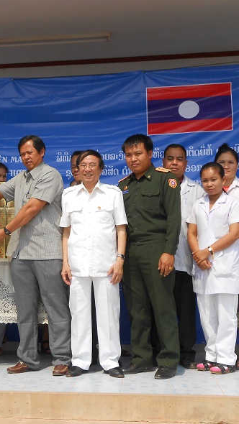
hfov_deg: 18.1
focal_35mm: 65
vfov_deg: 32.4
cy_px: 209
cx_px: 9
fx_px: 732
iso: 80
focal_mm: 7.8
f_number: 4.5
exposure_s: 1/500
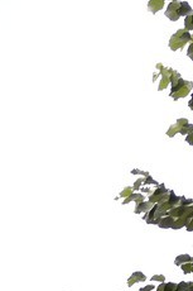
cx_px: -275
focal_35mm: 469
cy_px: 820
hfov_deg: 2.9
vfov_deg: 4.3
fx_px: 3781
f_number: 4.2
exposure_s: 1/160
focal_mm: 45
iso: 100
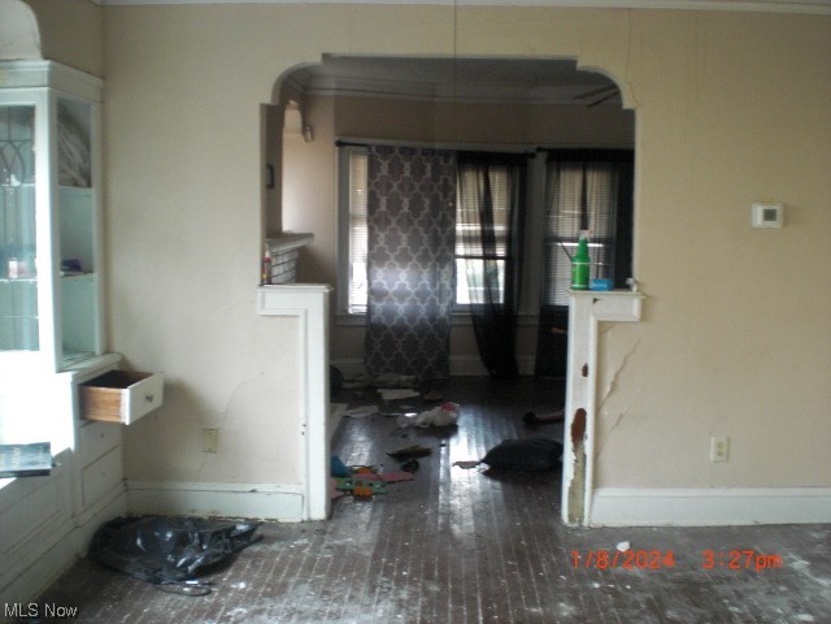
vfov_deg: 37.7
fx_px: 912
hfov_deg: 49.0
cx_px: 416
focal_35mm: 38
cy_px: 312
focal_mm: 6.3
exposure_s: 1/13
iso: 200
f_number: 3.1
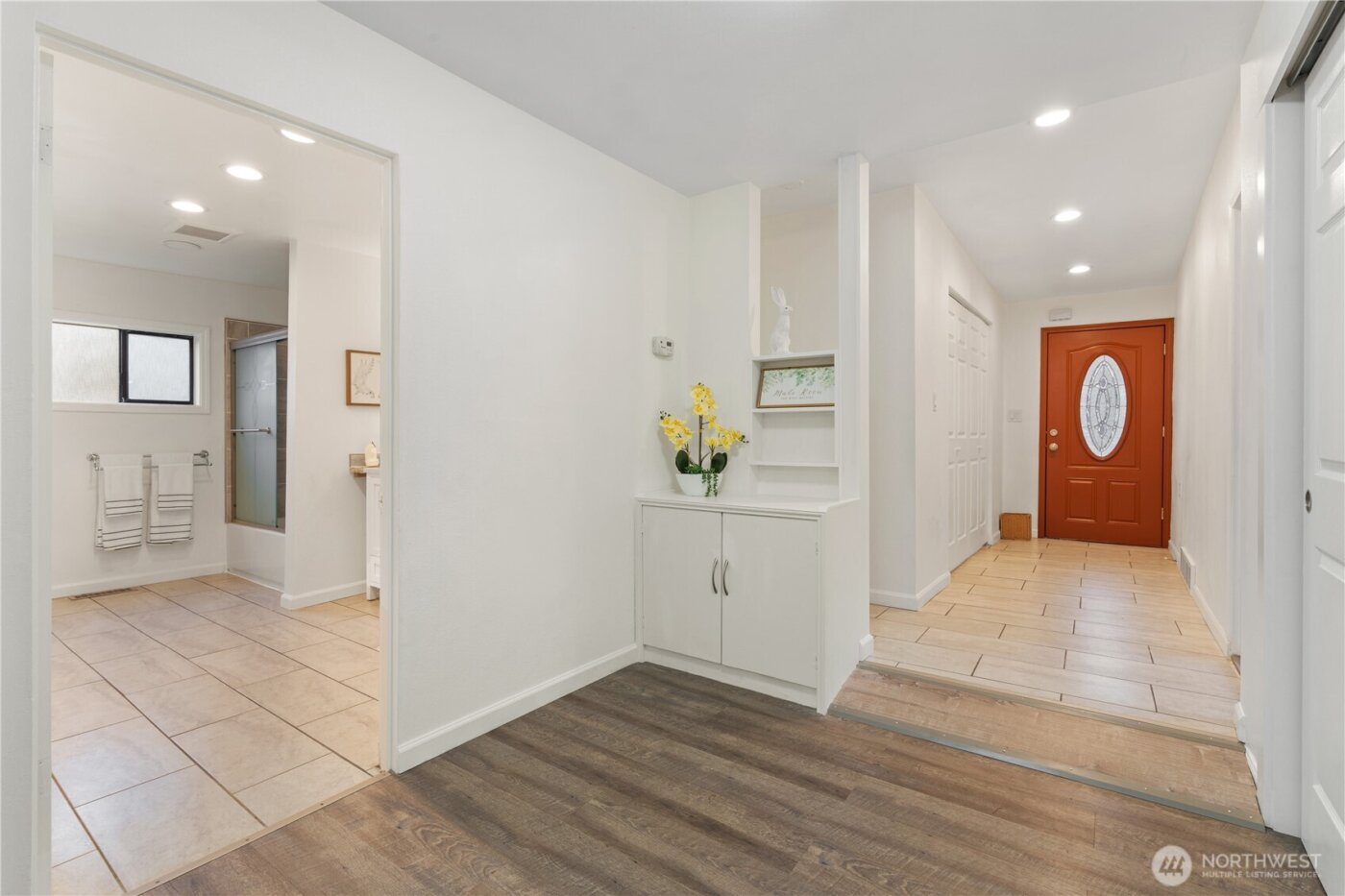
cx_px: 672
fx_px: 598
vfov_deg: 73.7
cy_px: 448
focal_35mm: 16
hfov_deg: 96.7
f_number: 11
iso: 100
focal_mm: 16
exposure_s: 1.6
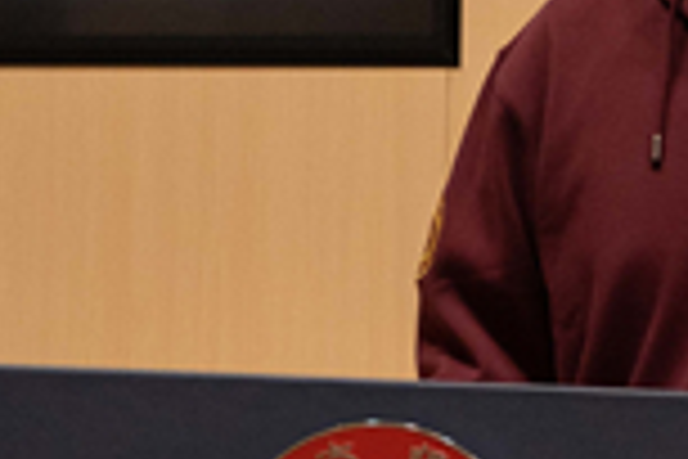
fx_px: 4624
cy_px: -63
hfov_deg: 8.5
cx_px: 301
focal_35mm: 242
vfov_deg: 5.7
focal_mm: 41
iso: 2500
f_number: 5
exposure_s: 1/160
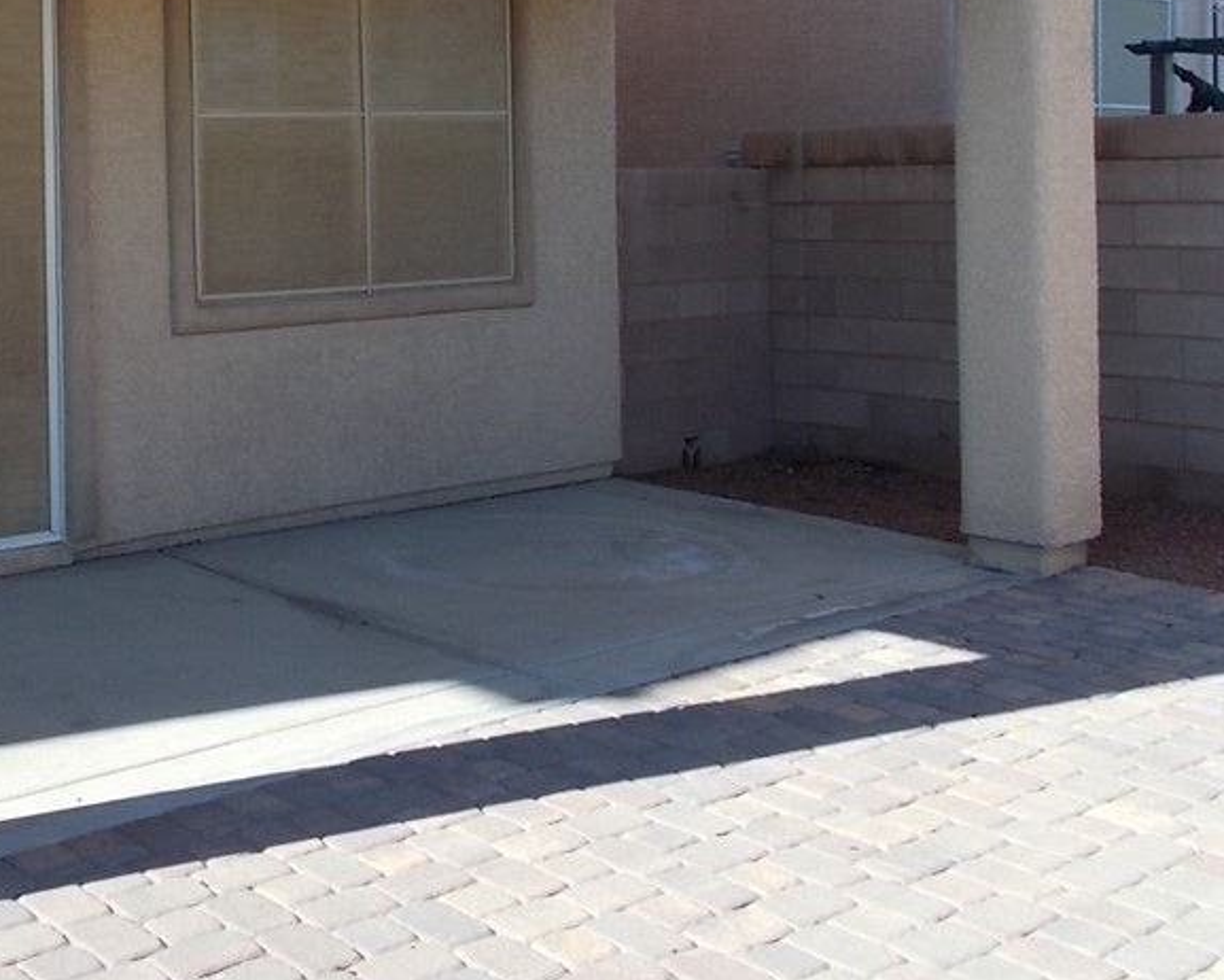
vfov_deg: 32.6
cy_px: 204
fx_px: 1631
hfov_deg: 39.9
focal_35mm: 45
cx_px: 291
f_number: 3.2
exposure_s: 1/400
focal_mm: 4.6
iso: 80
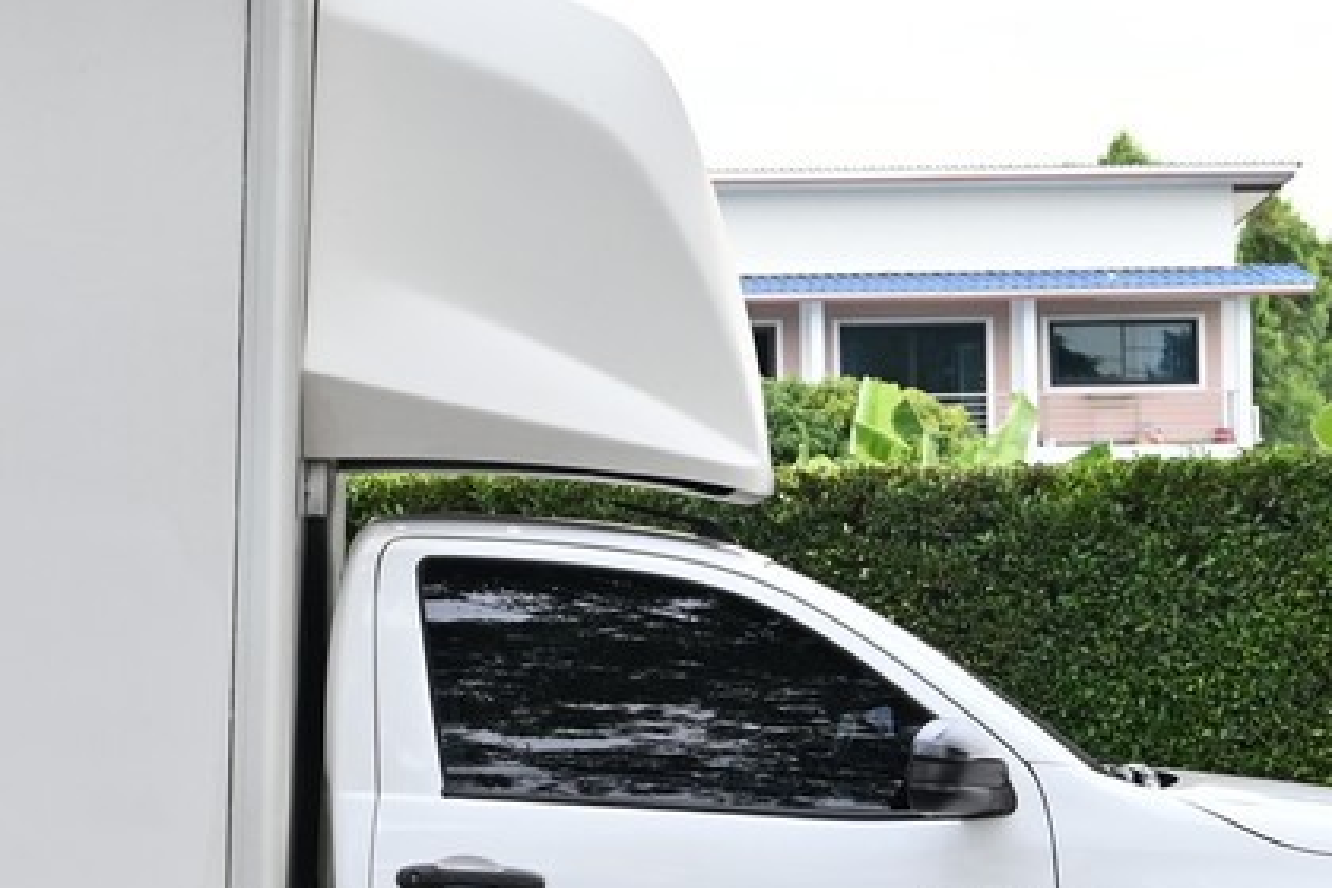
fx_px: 5624
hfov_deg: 13.5
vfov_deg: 9.0
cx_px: 349
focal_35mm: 152
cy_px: 652
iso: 560
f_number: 5.6
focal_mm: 39
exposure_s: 1/750
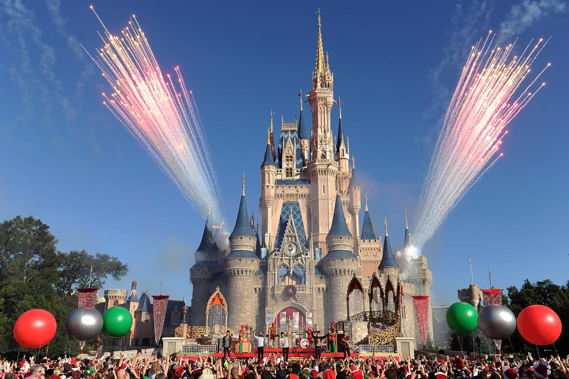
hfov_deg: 58.7
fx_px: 505
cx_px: 284
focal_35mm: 32
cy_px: 190
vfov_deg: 41.1
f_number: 5.6
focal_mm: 32
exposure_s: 1/640
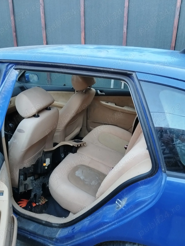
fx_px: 200
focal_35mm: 28
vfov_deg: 63.4
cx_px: 89
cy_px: 130
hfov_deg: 49.7
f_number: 1.9
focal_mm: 4.95
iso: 640
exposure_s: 1/100
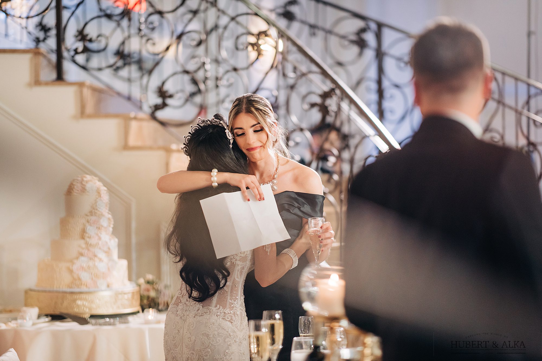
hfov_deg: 19.4
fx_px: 1581
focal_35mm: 105
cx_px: 271
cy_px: 180
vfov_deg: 13.1
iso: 640
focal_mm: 105
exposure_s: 1/125
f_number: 1.4
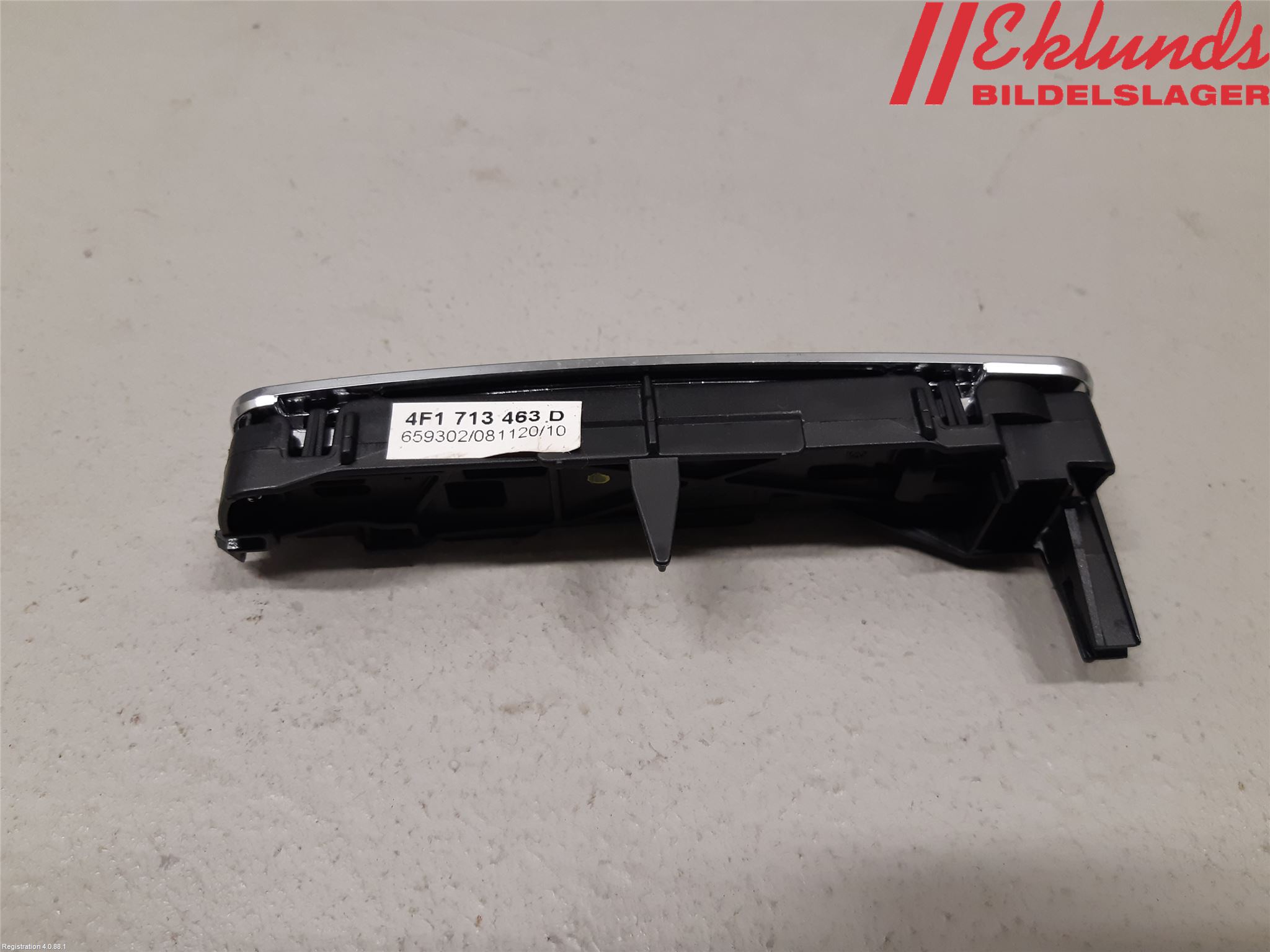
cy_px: 476
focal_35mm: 26
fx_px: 954
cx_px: 635
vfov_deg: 53.1
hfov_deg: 67.3
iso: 125
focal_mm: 3.93
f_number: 1.7
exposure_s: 1/50
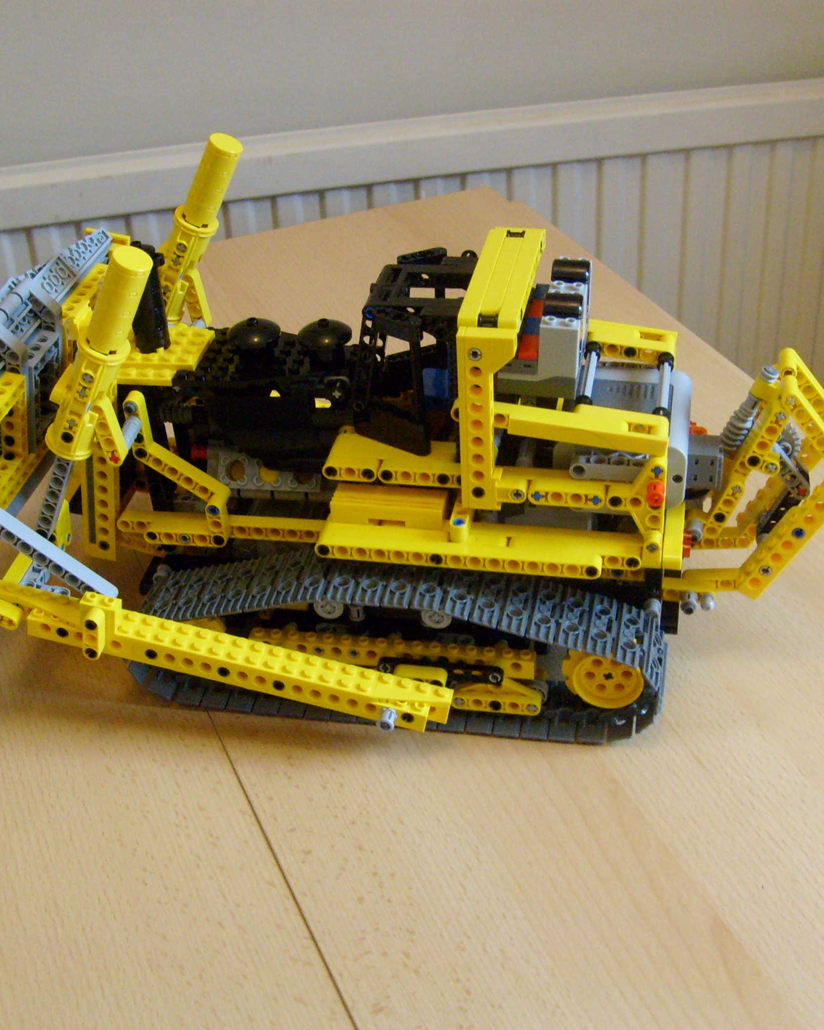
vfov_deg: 40.3
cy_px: 516
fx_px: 1402
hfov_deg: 32.7
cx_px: 430
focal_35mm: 46
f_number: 2.8
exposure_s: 1/20
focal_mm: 5.8
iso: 200
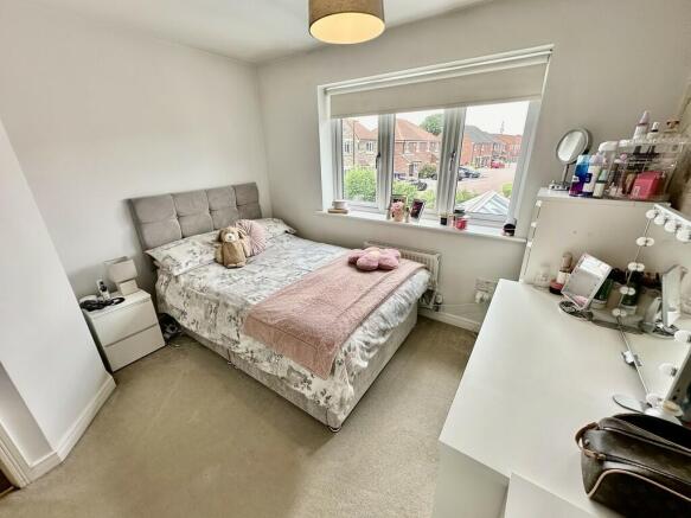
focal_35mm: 14
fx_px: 279
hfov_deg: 102.1
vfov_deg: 85.7
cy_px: 259
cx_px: 346
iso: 40
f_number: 2.2
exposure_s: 1/105
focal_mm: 2.22
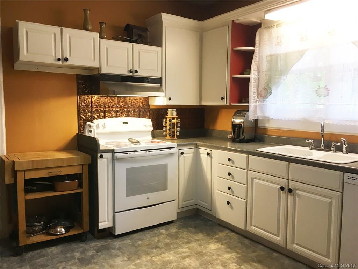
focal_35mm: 29
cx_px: 179
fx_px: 300
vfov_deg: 48.2
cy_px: 134
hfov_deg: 61.7
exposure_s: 1/30
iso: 64
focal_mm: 4.15
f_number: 2.2
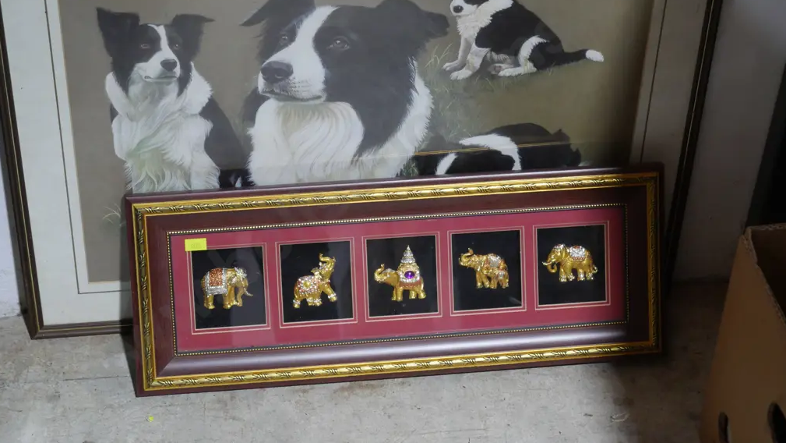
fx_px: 1522
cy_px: 151
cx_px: 397
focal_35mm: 73
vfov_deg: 16.5
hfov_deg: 29.0
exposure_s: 1/80
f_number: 5.4
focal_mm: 33
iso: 2000
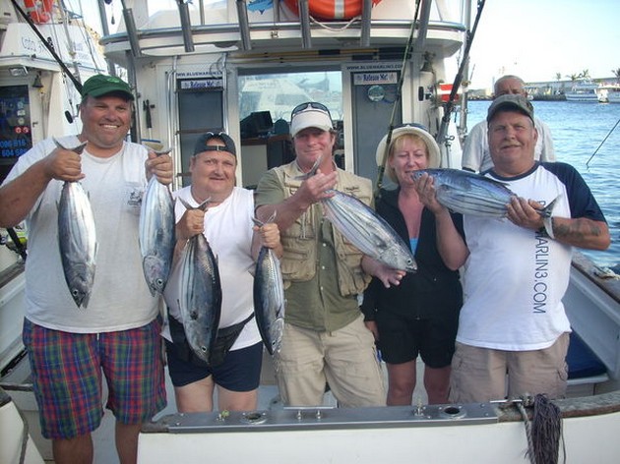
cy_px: 232
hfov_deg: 50.2
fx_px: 662
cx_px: 310
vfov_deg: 38.6
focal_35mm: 37
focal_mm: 6.2
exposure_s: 1/130
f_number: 2.8
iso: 64
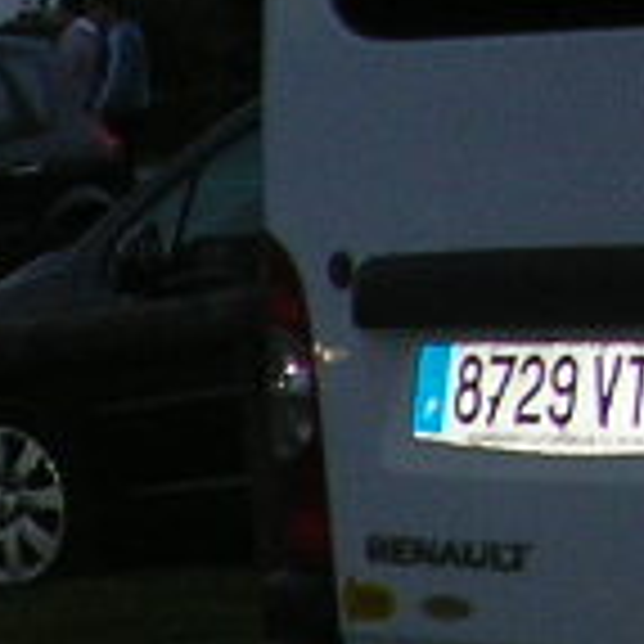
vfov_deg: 7.7
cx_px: -1009
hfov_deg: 7.3
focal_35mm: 222
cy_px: 1081
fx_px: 4673
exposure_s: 1/60.1
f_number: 2.8
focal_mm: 5.8
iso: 50
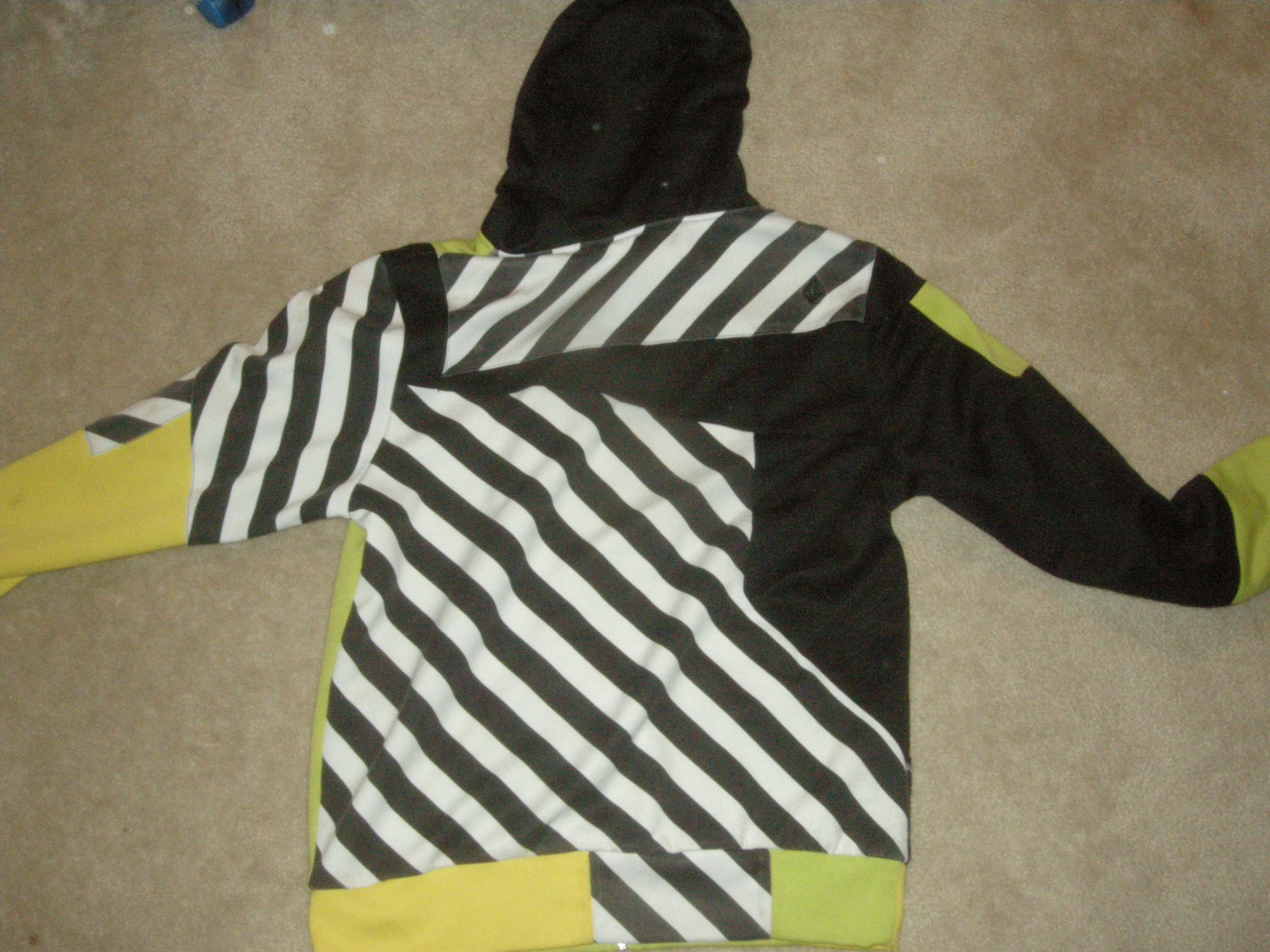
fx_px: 1284
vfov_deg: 40.7
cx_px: 635
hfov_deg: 52.6
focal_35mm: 35
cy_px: 476
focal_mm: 7.5
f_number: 2.7
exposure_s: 1/60
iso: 735
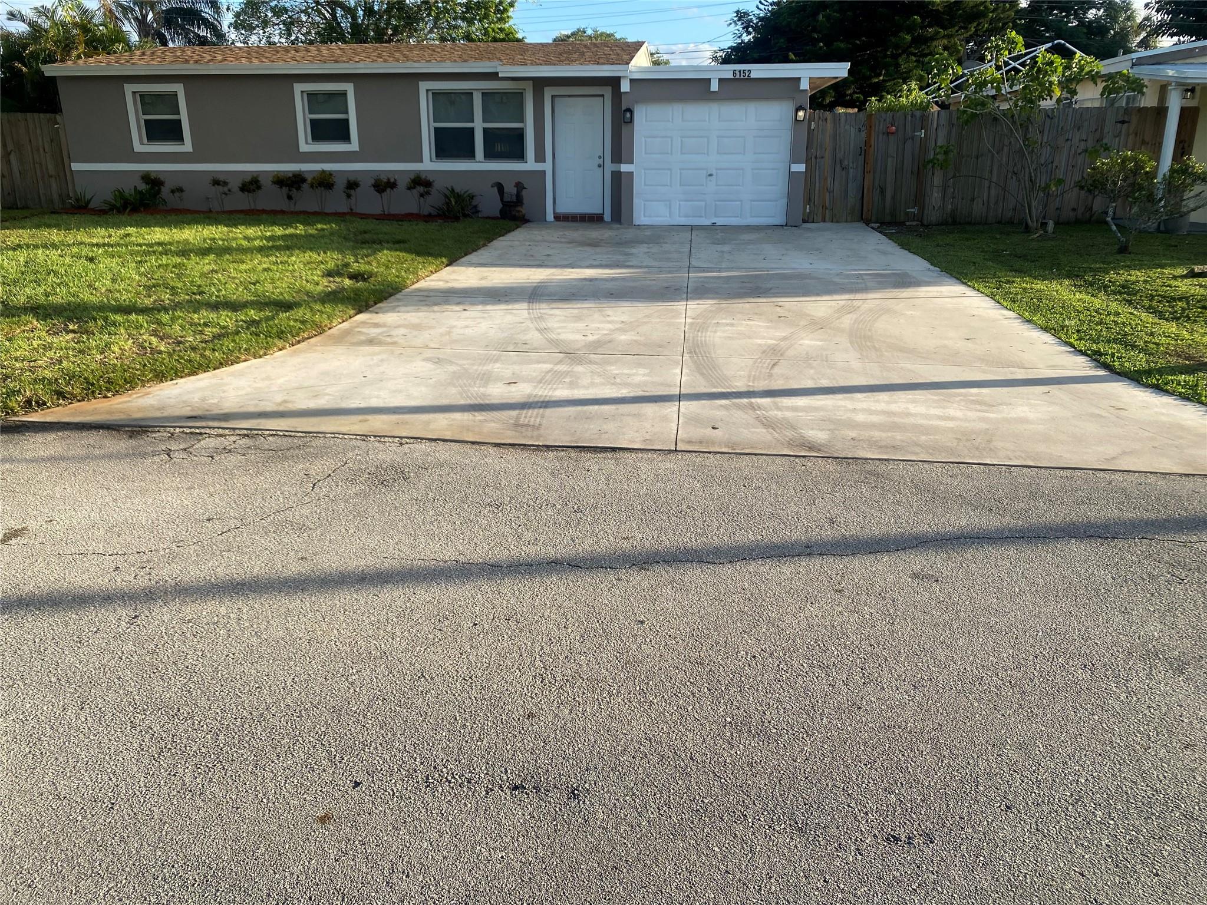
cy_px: 452
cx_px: 604
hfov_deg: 67.3
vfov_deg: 53.1
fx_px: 907
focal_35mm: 26
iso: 32
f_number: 1.8
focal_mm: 4.25
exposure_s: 1/934
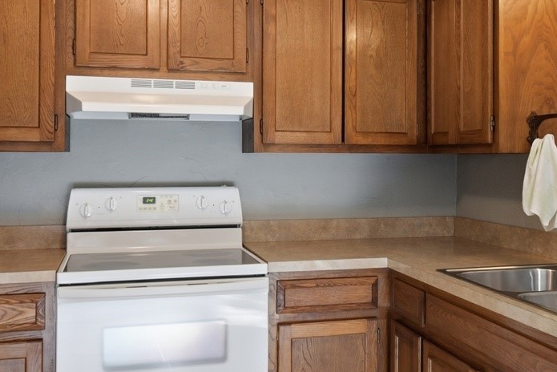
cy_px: 179
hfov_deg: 47.2
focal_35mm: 41
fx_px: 635
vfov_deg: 32.7
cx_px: 325
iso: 250
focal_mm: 10
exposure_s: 1/8
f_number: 13
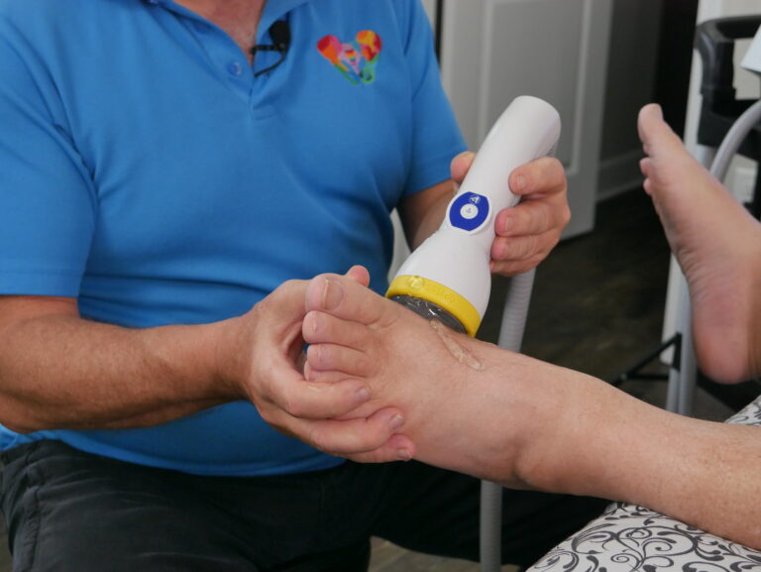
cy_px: 286
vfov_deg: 25.3
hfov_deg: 33.2
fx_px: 1276
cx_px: 380
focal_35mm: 58
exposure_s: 1/60
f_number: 5.4
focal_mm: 29
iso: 1250
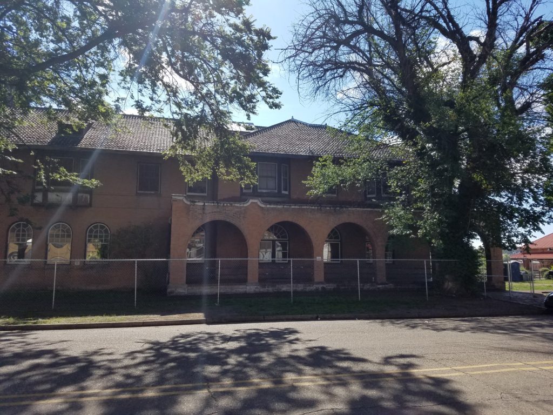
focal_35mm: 26
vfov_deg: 53.1
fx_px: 415
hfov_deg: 67.3
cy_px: 208
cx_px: 276
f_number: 1.7
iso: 50
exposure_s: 1/2600
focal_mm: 4.2
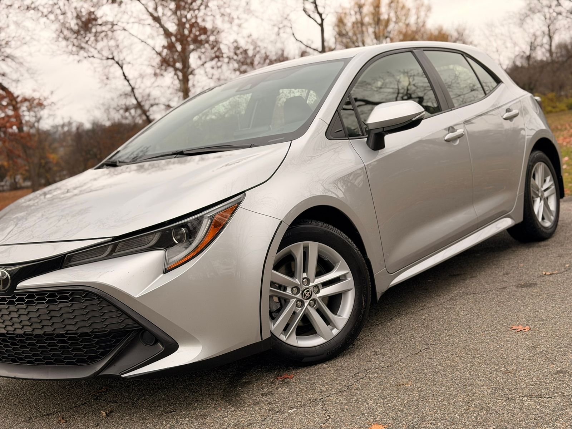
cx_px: 286
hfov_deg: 39.7
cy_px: 214
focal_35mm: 48
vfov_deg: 30.3
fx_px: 793
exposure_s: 1/557
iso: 64
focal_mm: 6.76
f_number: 1.78
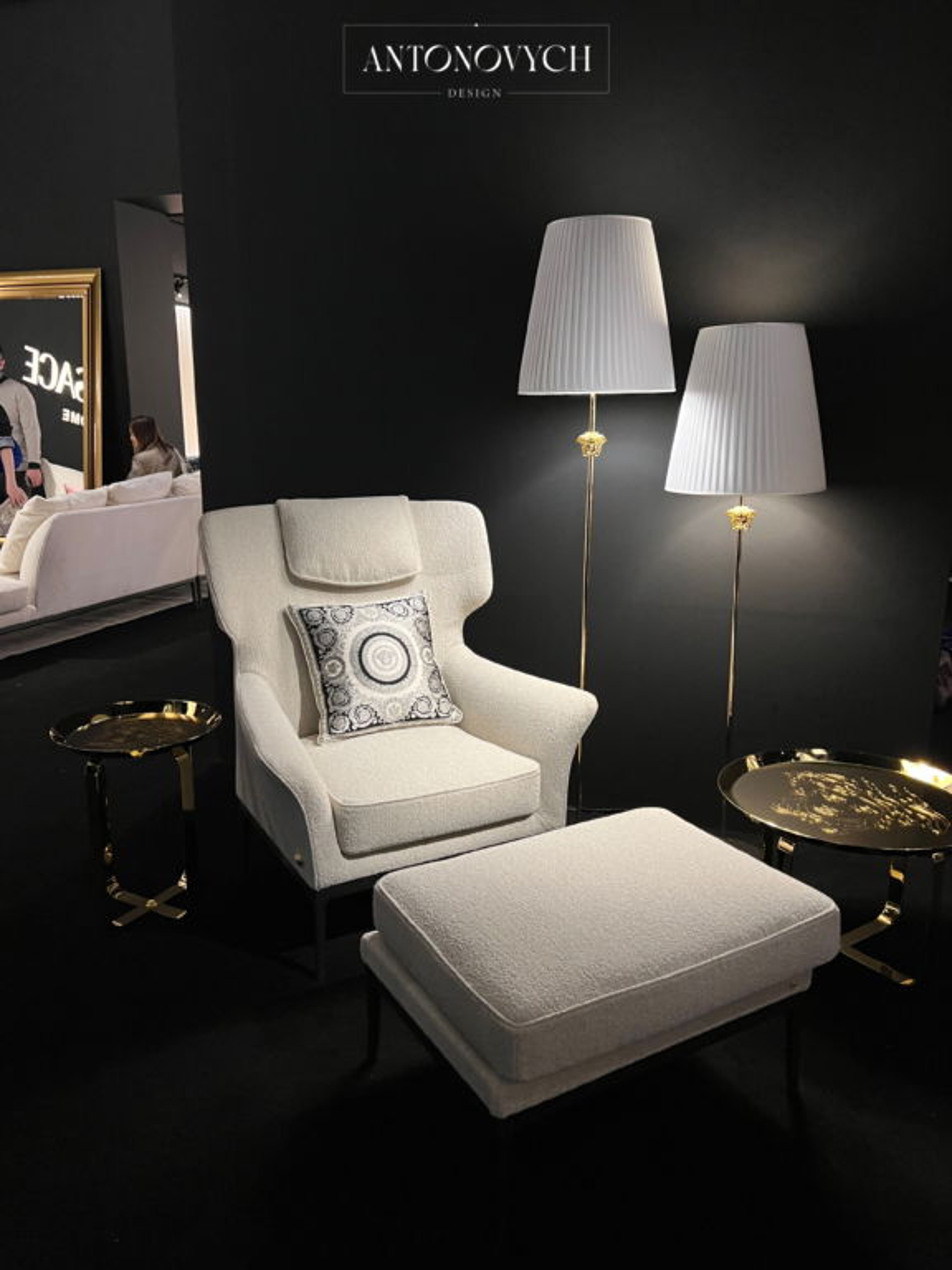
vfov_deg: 67.3
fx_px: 953
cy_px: 635
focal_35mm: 26
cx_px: 476
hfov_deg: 53.1
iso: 160
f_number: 1.5
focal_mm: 5.7
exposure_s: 1/60
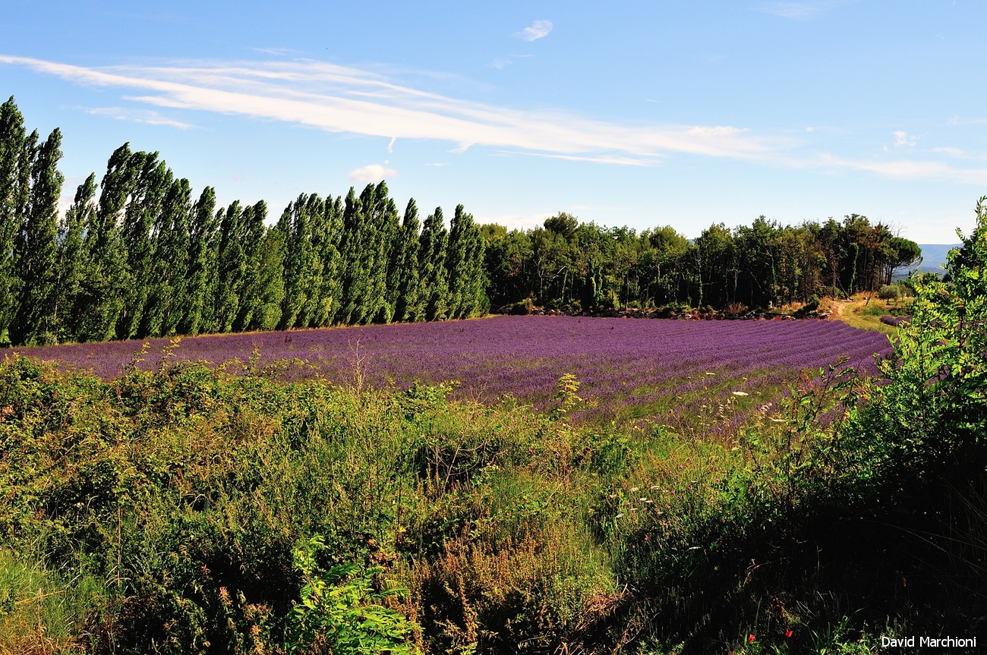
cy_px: 328
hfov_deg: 46.5
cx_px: 494
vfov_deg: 31.8
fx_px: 1150
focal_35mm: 42
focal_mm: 28
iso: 200
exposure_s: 1/125
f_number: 13
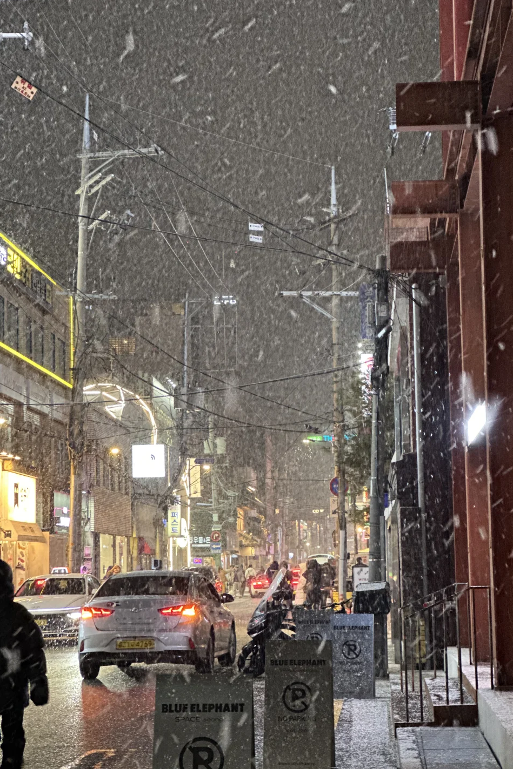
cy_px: 387
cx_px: 256
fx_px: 1732
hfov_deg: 16.9
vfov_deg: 25.1
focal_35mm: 81
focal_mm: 9
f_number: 2.8
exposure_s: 1/41
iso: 640
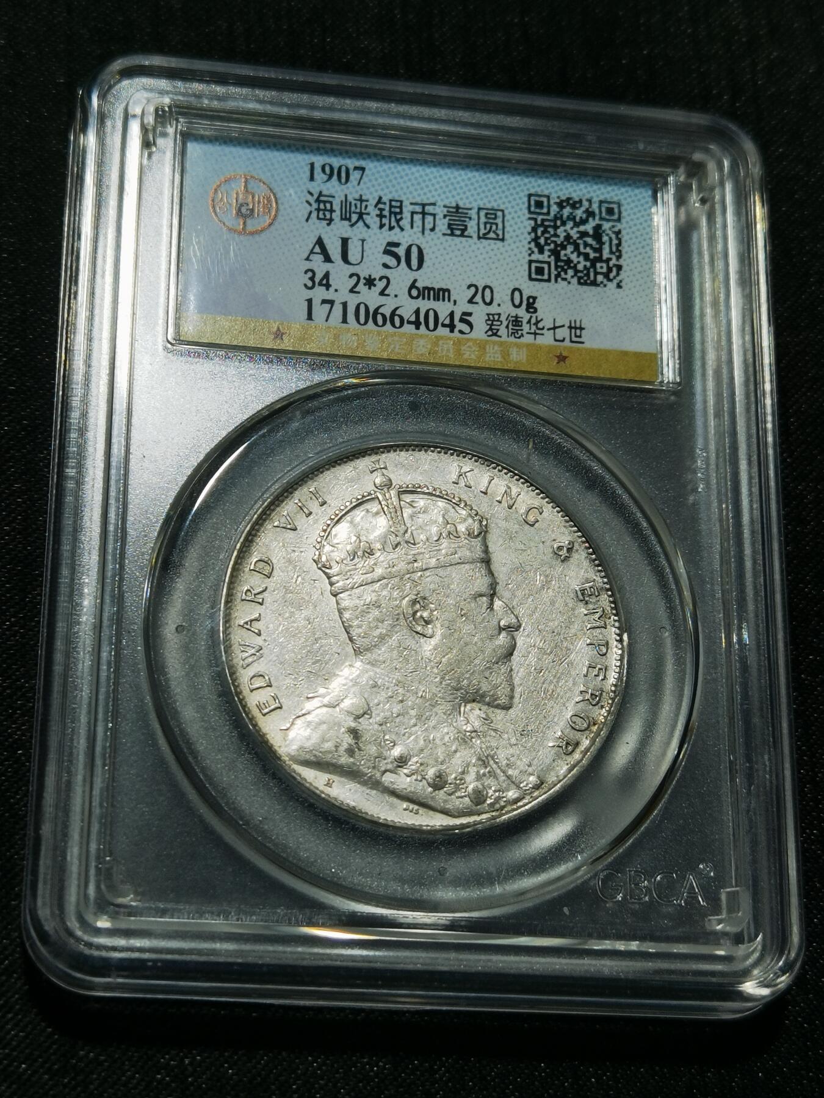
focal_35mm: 68
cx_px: 412
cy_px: 549
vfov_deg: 28.6
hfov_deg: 21.6
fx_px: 2158
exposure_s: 1/115
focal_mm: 6.67
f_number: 1.9
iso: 50
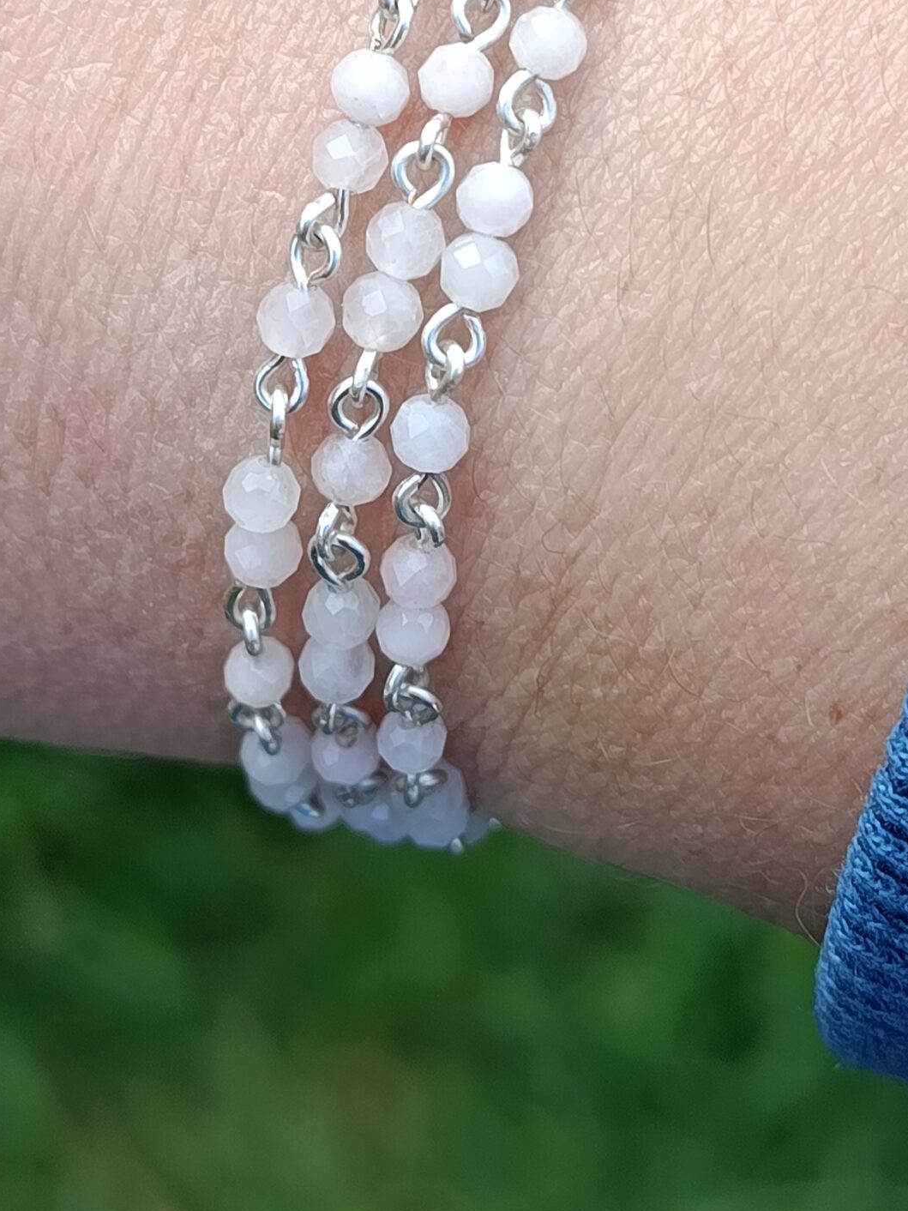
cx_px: 557
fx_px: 3043
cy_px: 192
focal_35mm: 87
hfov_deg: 17.0
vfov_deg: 22.1
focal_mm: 5.24
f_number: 1.7
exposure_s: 1/130
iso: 50
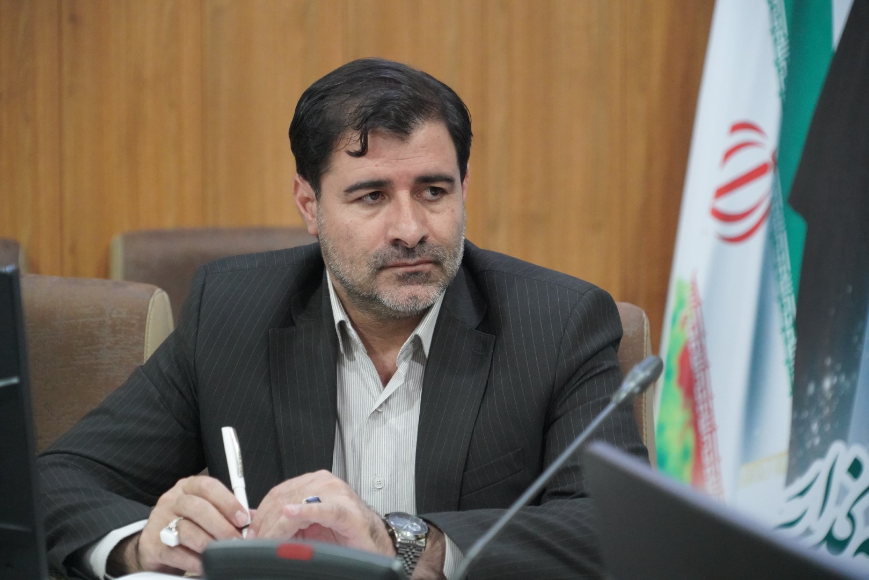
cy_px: 290
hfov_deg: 13.3
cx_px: 434
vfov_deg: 8.9
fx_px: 3718
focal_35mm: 154
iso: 12800
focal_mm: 154
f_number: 6.3
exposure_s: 1/160
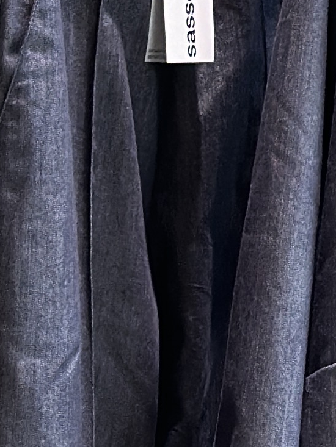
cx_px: 328
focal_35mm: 264
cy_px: 403
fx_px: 3416
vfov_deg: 7.5
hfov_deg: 5.6
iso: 125
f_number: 1.78
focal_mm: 6.86
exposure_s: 1/91
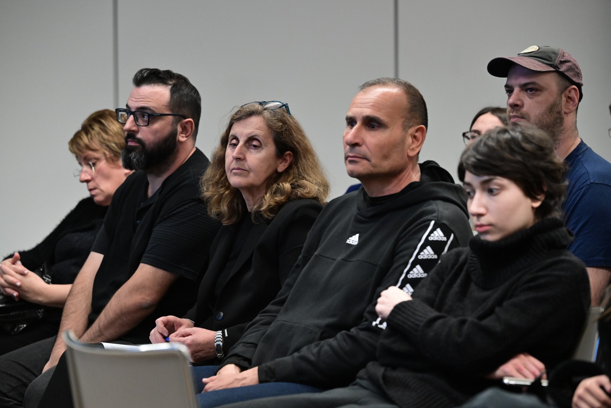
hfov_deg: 14.7
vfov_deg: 9.8
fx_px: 2376
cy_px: 204
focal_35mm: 140
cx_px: 306
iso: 5000
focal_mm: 140
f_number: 4.5
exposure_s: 1/200
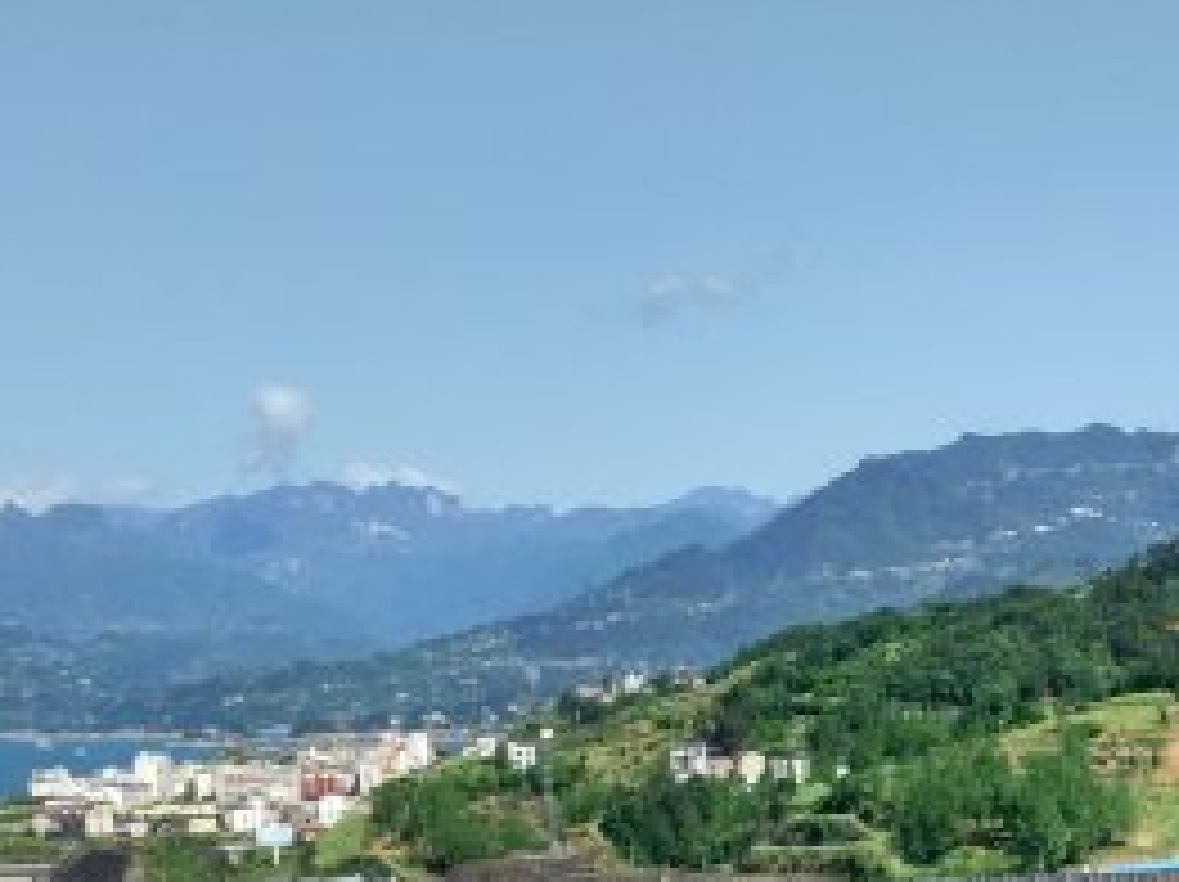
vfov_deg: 18.1
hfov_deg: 24.6
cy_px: 929
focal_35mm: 79
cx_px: 792
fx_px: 2688
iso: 101
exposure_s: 1/1545
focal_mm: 4.12
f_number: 2
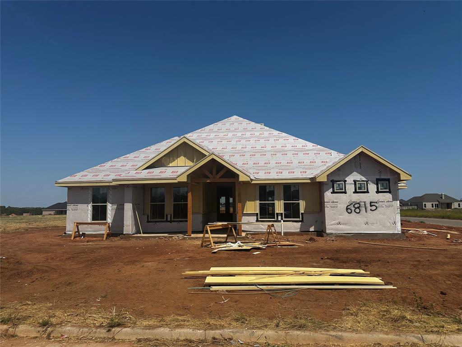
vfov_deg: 56.8
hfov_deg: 71.6
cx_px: 231
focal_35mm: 24
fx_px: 320
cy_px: 174
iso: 80
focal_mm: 6.86
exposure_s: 1/8197
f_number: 1.78
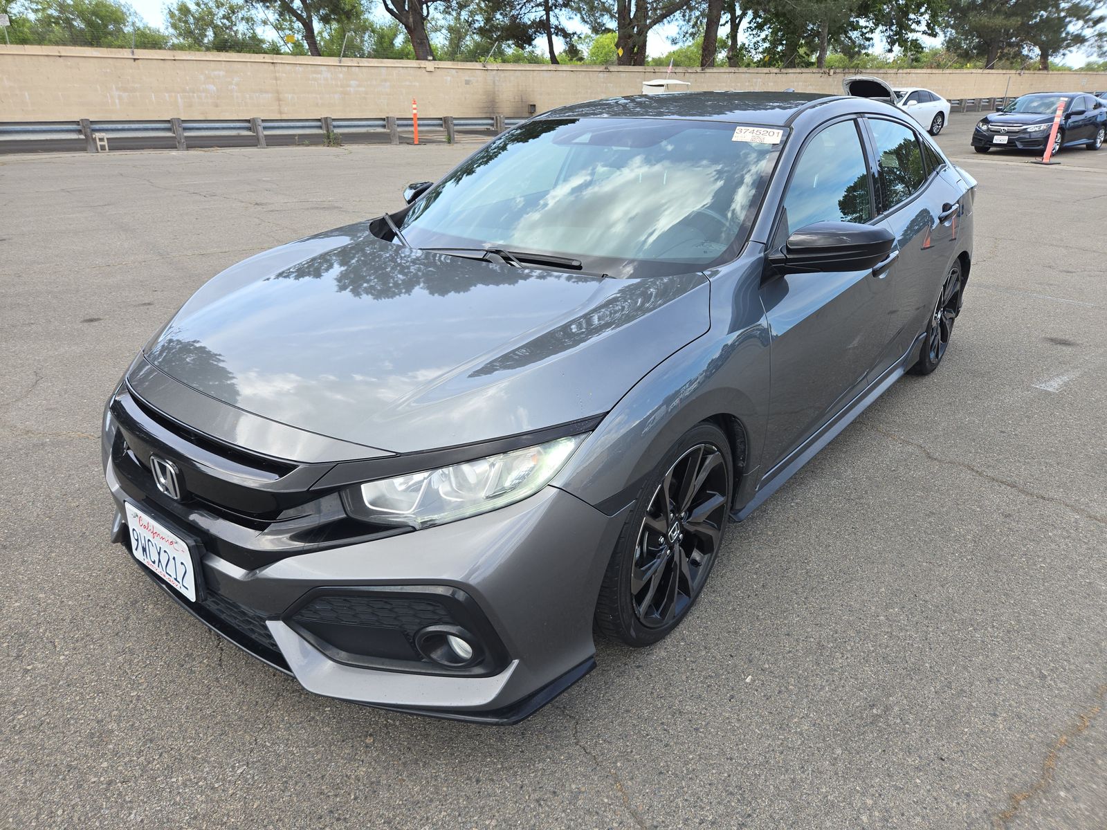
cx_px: 554
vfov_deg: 58.9
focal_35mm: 23
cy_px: 415
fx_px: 736
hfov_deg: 73.9
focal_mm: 5.4
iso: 25
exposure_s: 1/463
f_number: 1.8
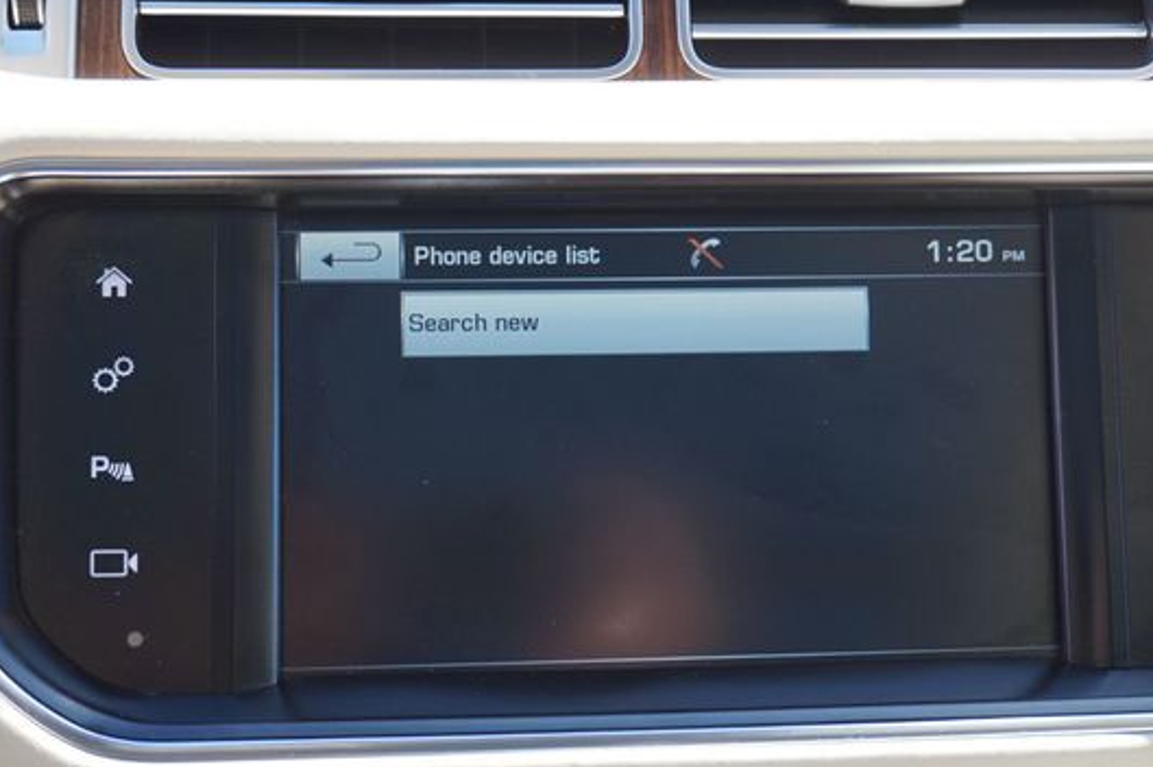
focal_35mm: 53
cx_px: 643
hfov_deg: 37.8
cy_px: 410
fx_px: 1684
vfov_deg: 25.7
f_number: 5
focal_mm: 29
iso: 100
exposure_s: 1/60
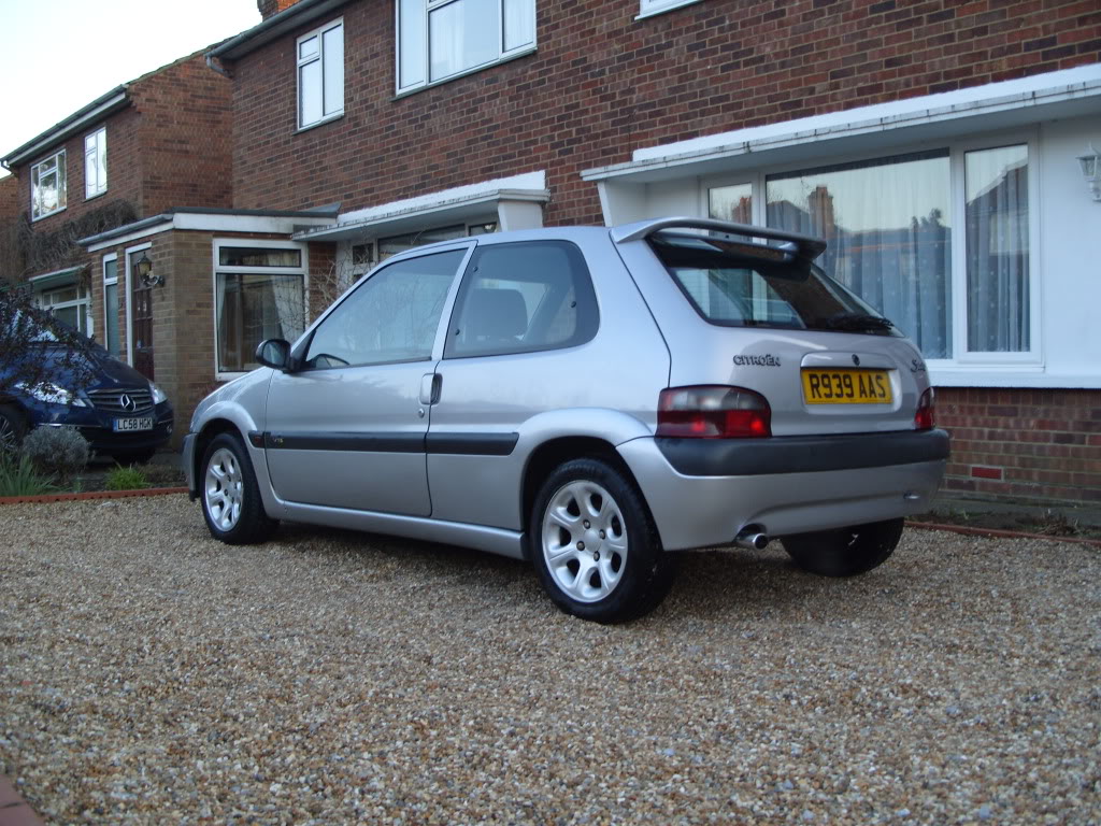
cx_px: 550
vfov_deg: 40.7
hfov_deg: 52.6
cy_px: 413
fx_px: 1113
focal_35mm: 35
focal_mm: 7.8
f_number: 2.8
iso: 80
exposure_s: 1/45
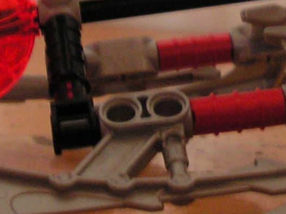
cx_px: 226
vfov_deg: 10.4
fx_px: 1165
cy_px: -19
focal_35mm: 141
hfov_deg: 13.9
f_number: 3.2
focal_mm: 6
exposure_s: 1/10
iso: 200
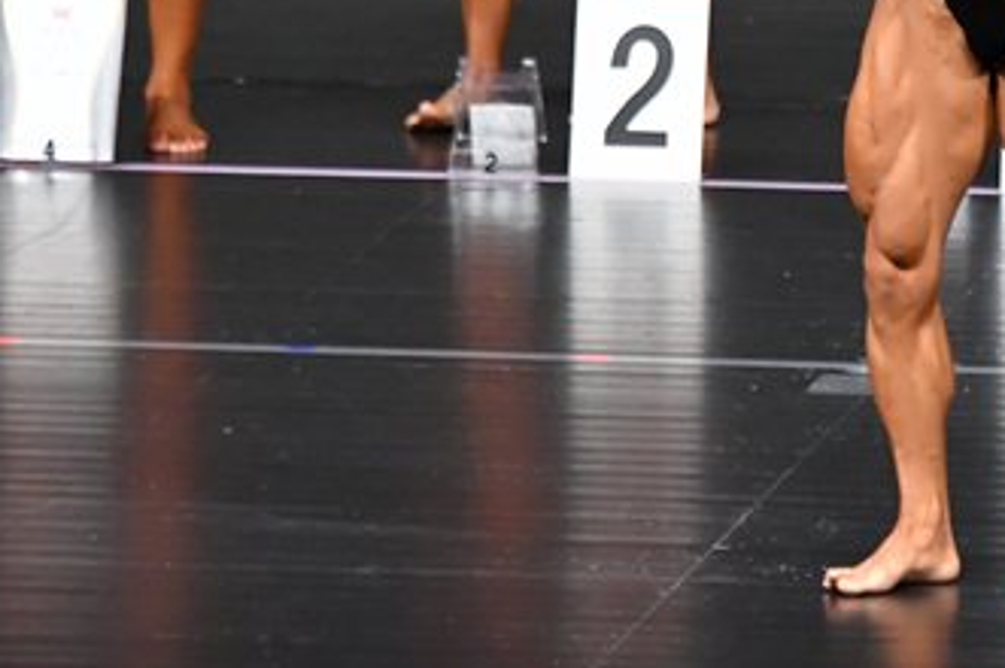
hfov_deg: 2.9
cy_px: -15
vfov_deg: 2.0
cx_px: 1055
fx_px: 19606
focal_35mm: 703
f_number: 5.6
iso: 5000
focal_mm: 200
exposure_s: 1/400
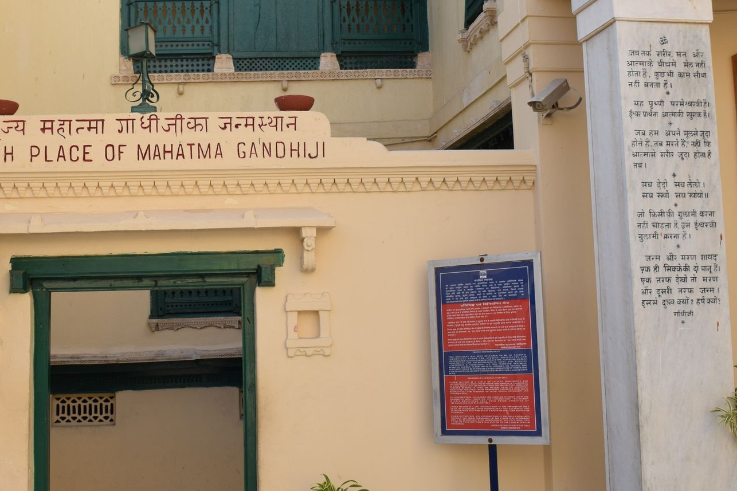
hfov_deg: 35.5
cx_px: 304
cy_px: 166
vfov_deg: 24.1
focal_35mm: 56
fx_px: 1146
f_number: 8
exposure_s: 1/250
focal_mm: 20
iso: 200
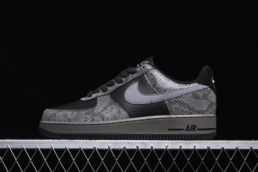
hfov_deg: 27.0
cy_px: 86
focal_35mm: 75
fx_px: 537
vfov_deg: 18.2
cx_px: 129
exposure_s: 1/50
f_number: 6.3
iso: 160
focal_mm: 50
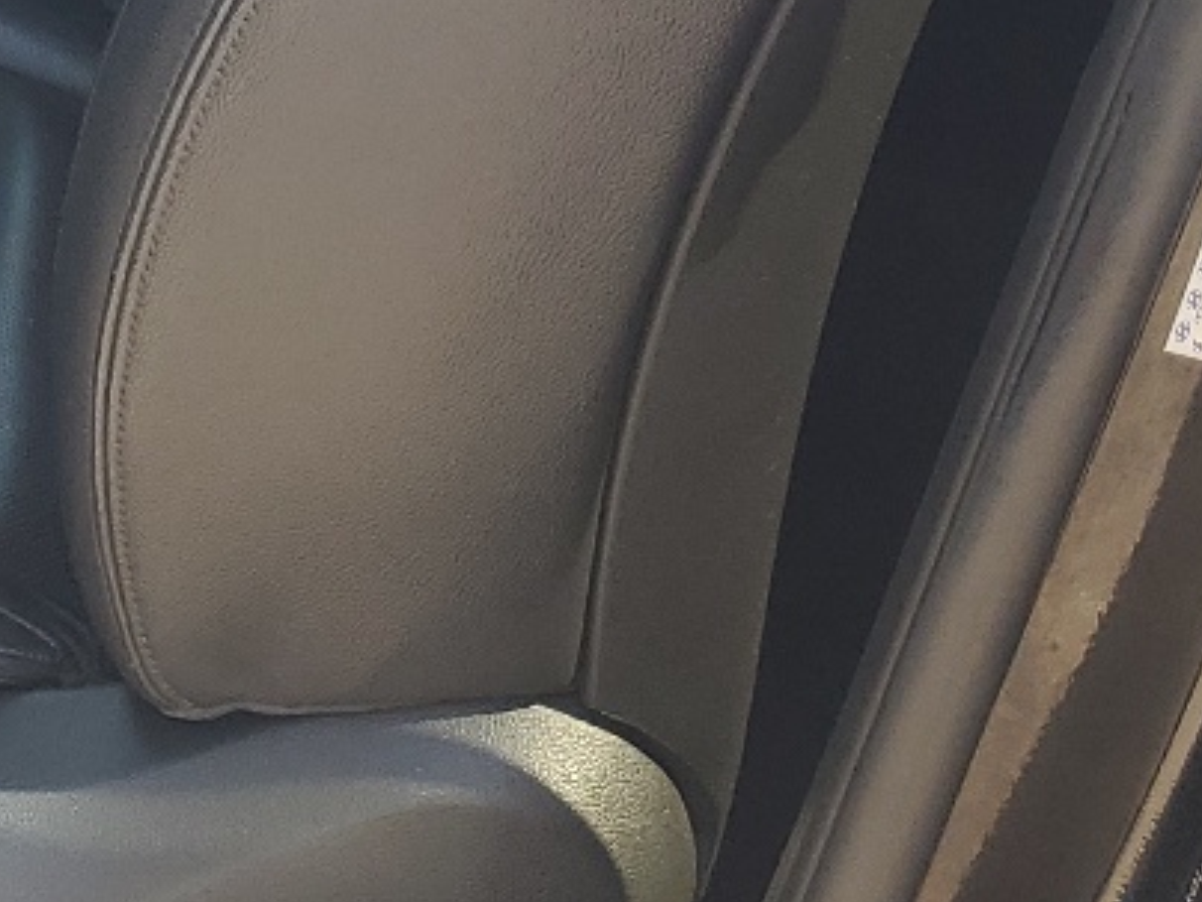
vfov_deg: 13.4
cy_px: -527
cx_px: -428
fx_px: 3577
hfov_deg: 17.7
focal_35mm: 103
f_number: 1.5
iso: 50
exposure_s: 1/222
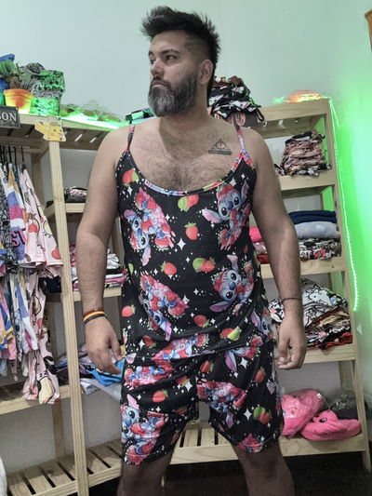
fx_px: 430
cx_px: 186
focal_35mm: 30
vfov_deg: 60.0
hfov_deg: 46.8
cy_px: 248
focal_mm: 2.69
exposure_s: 1/33
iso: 320
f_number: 1.9
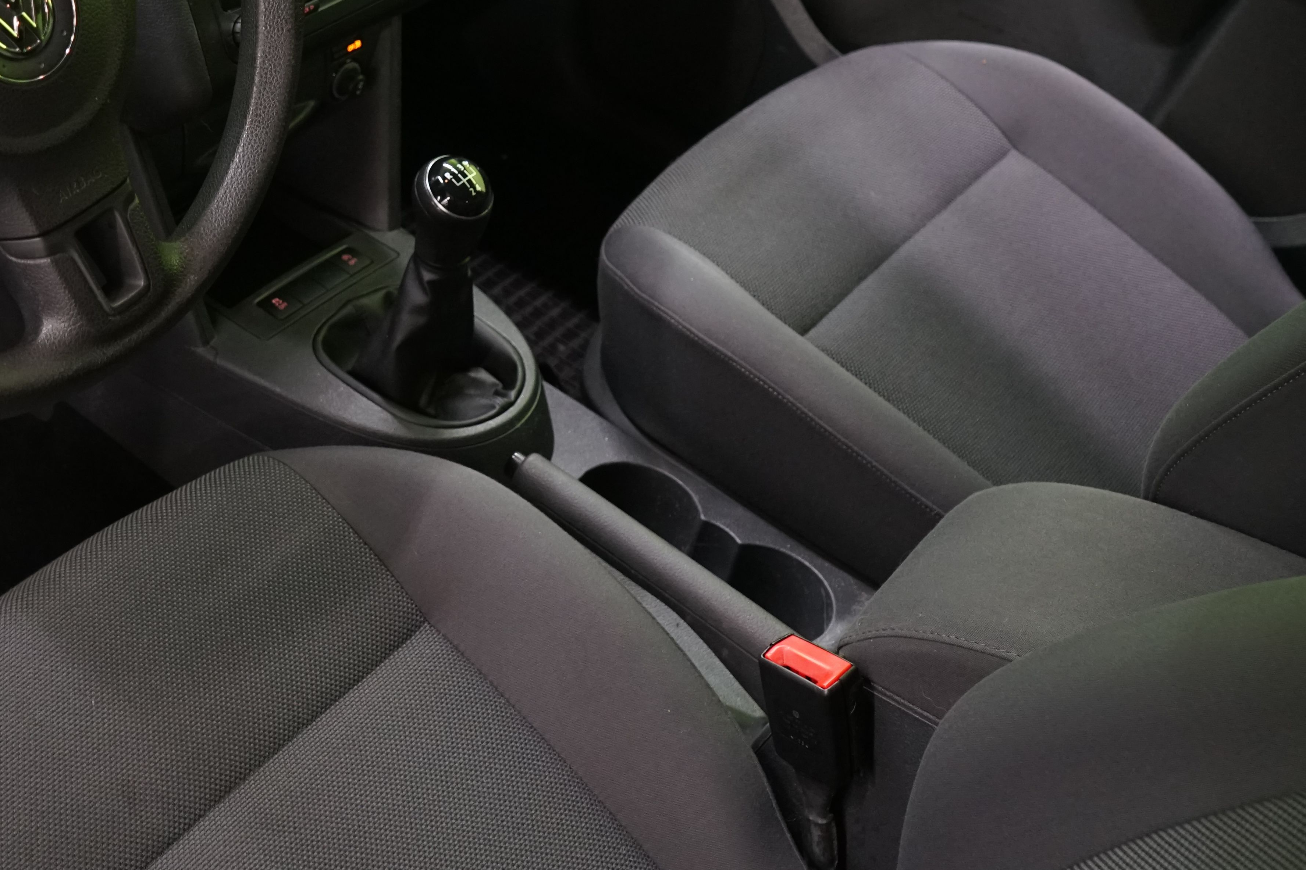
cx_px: 350
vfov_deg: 27.1
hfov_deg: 39.4
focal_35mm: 49
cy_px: 216
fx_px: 1777
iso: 2000
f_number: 5
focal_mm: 29
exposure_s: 1/20
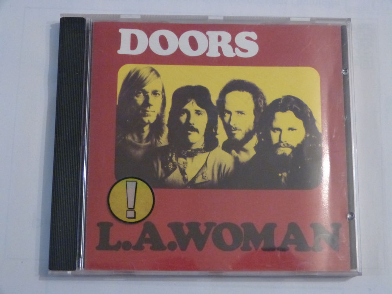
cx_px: 196
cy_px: 147
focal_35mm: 62
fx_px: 702
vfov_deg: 23.7
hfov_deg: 31.2
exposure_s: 1/15
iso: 1000
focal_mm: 11
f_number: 3.3
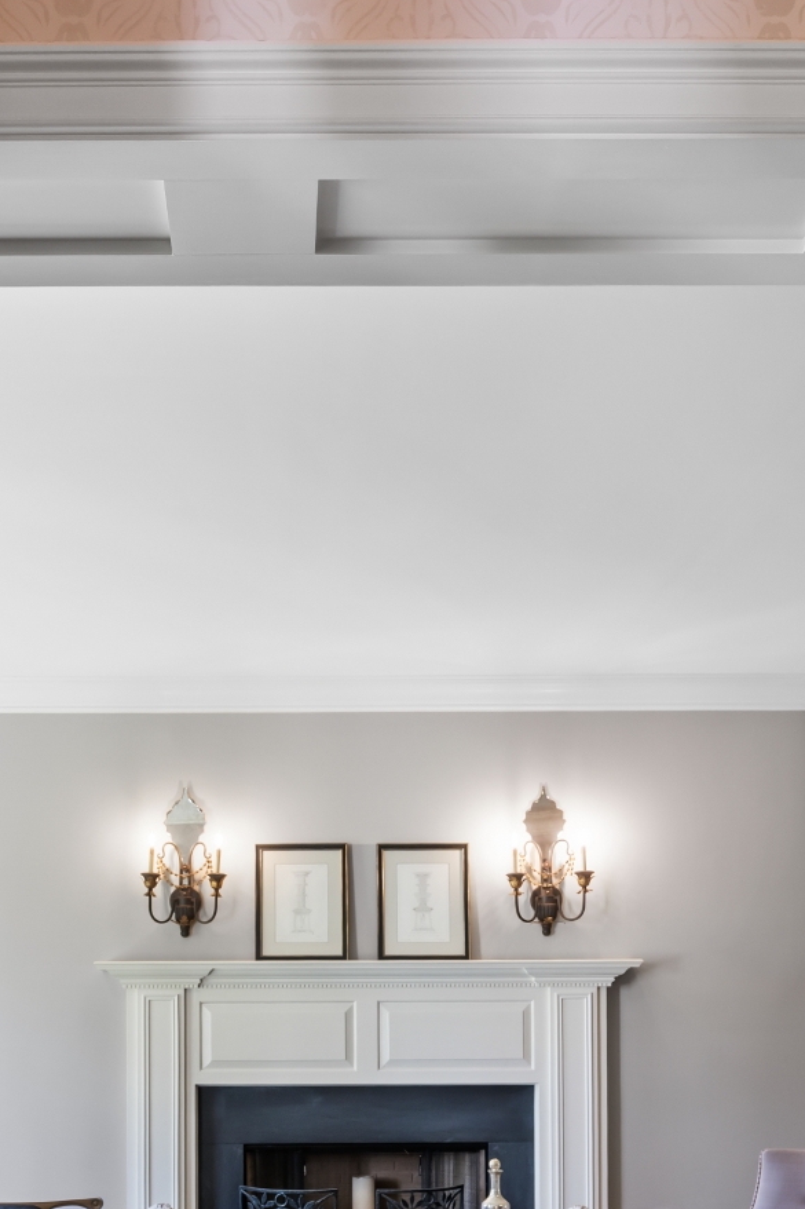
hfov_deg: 31.5
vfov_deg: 43.5
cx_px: 250
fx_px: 1410
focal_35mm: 42
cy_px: 1020
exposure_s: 1/1.67
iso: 400
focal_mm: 20.5
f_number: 9
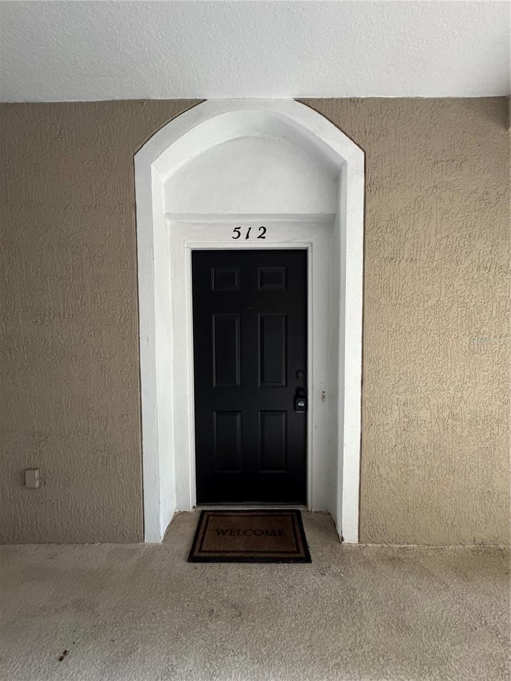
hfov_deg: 85.7
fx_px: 276
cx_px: 256
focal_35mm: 14
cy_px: 340
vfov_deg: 102.1
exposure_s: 1/60
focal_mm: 2.22
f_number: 2.2
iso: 640
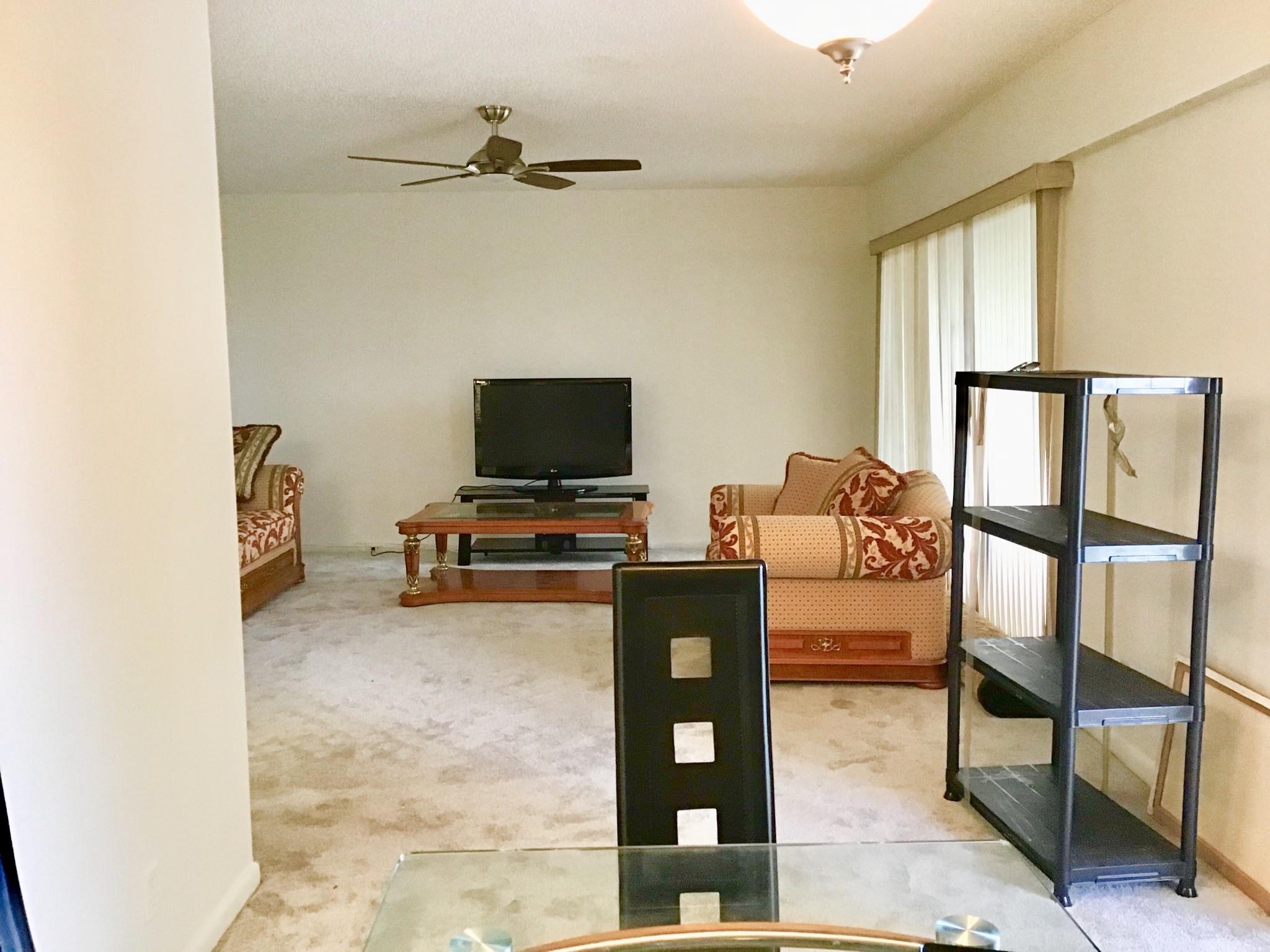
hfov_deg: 58.4
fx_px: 1137
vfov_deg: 45.4
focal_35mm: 31
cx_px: 635
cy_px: 476
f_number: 2.4
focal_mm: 3.3
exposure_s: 1/30
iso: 160
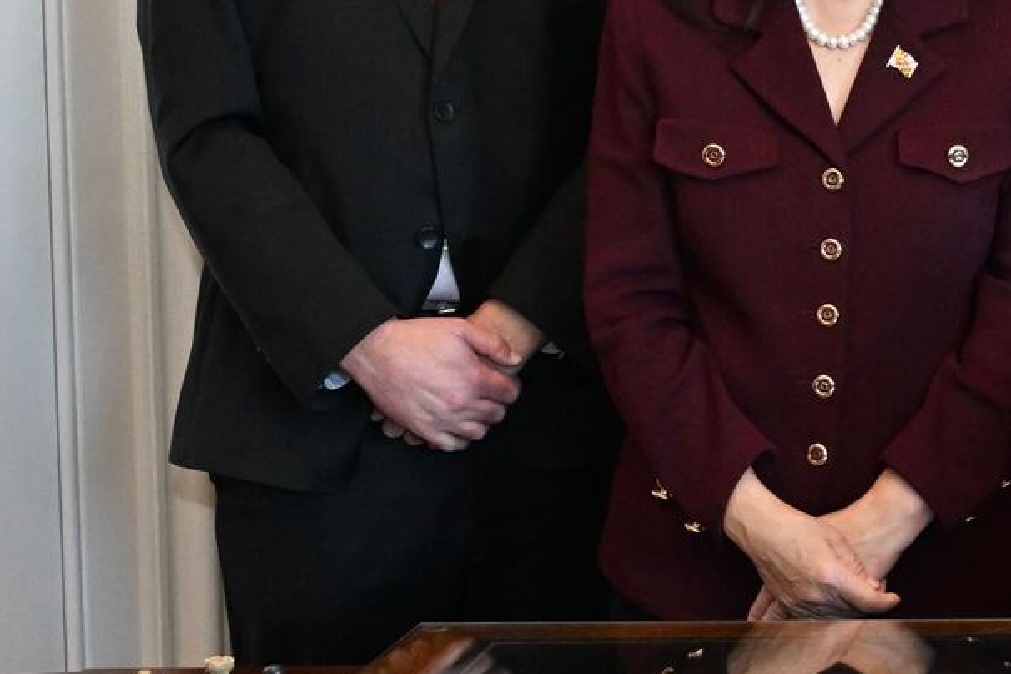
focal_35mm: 109
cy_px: 143
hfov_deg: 17.0
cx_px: 1516
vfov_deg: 12.5
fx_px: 3061
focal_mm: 33
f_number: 7.1
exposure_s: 1/100
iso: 3200
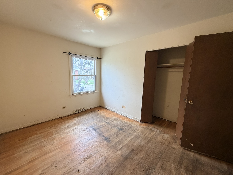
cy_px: 88
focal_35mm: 14
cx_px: 116
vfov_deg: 85.7
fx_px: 94
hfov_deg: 102.1
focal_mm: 2.22
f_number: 2.2
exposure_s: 1/60
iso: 250
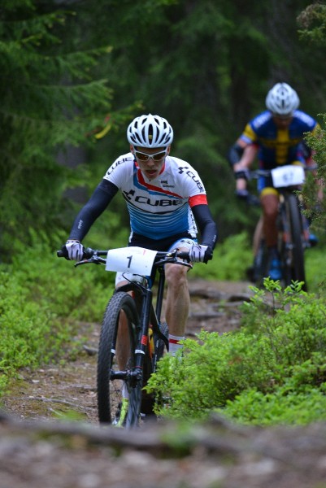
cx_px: 163
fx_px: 4068
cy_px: 244
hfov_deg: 4.6
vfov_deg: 6.9
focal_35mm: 300
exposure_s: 1/400
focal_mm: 300
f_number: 5
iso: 1400
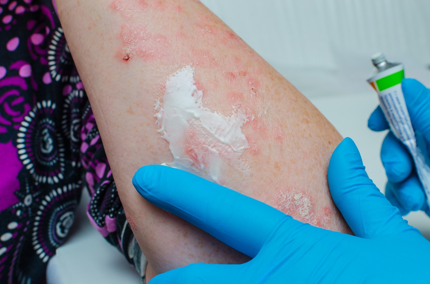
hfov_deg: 37.9
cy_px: 142
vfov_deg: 25.6
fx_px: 626
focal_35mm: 52
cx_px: 215
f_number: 8
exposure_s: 1/125
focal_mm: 35
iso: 100
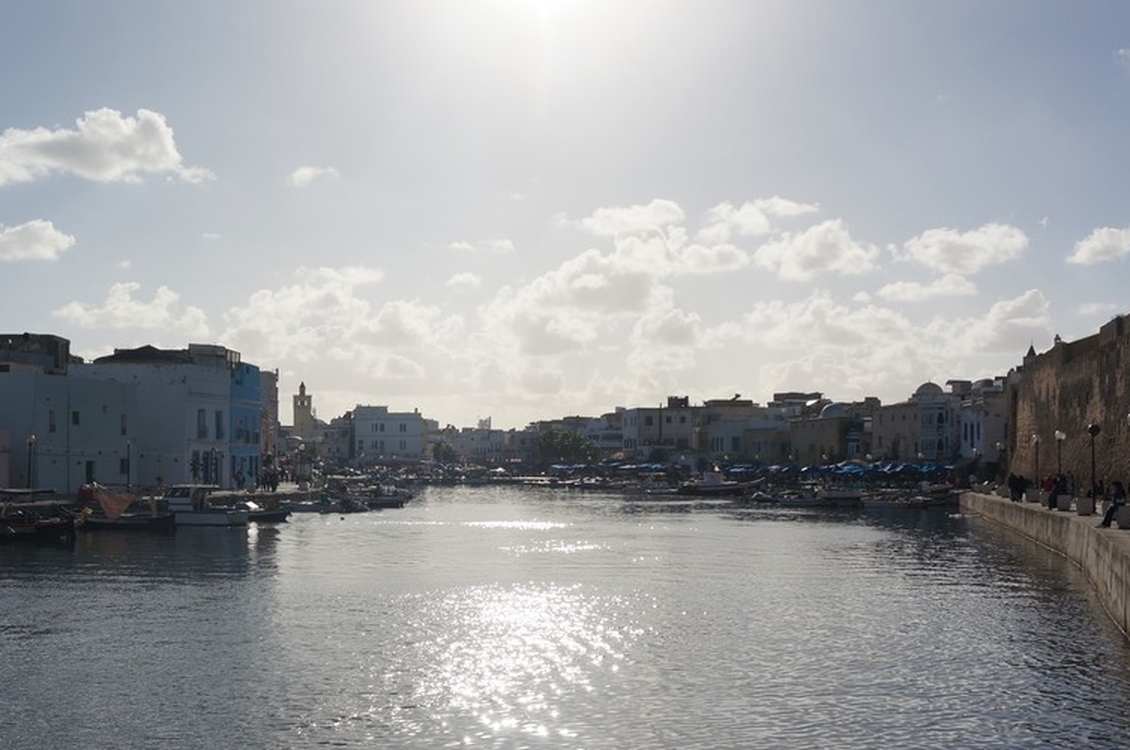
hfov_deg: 40.9
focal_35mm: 48
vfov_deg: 27.9
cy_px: 483
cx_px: 429
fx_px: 1505
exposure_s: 1/2500
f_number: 6.3
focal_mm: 20
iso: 100
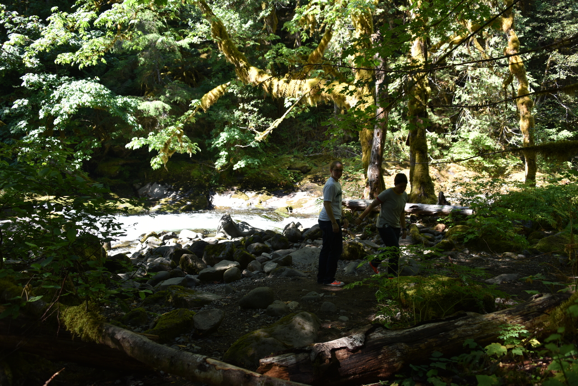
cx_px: 289
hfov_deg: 65.5
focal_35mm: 28
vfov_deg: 46.4
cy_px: 193
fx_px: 450
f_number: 5
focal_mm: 28
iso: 100
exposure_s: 1/100
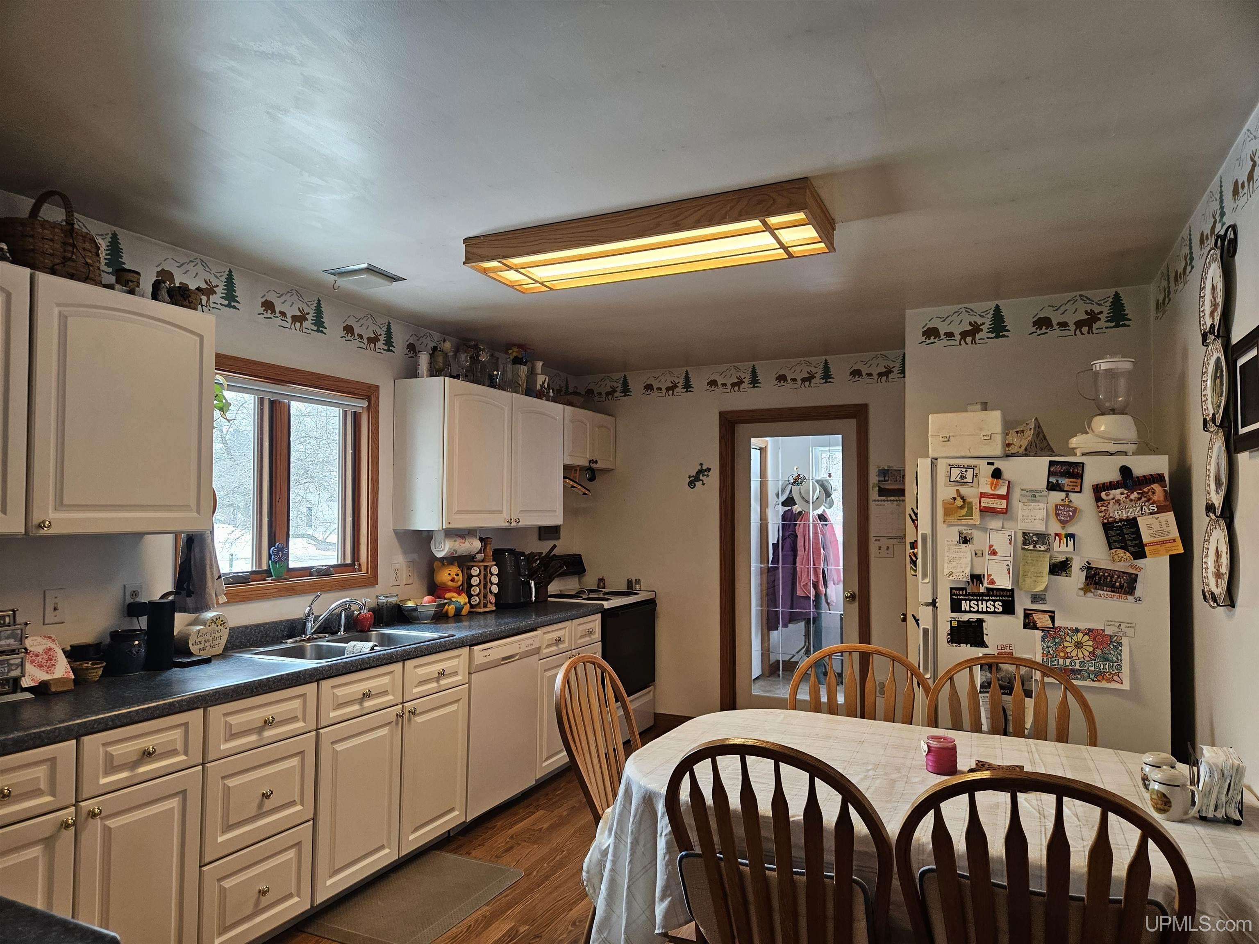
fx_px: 837
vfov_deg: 58.9
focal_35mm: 23
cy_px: 472
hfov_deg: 73.9
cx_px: 630
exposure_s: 1/120
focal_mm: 5.4
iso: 160
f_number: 1.8
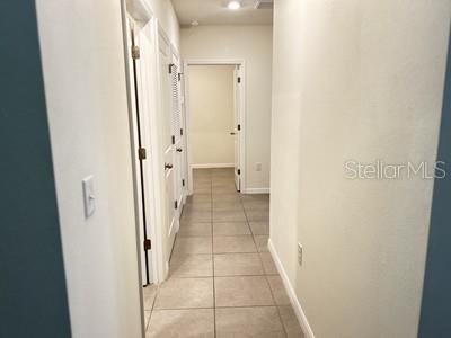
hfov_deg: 67.3
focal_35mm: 26
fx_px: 339
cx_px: 226
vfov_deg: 53.1
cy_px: 169
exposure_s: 1/60
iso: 200
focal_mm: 5.7
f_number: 1.5
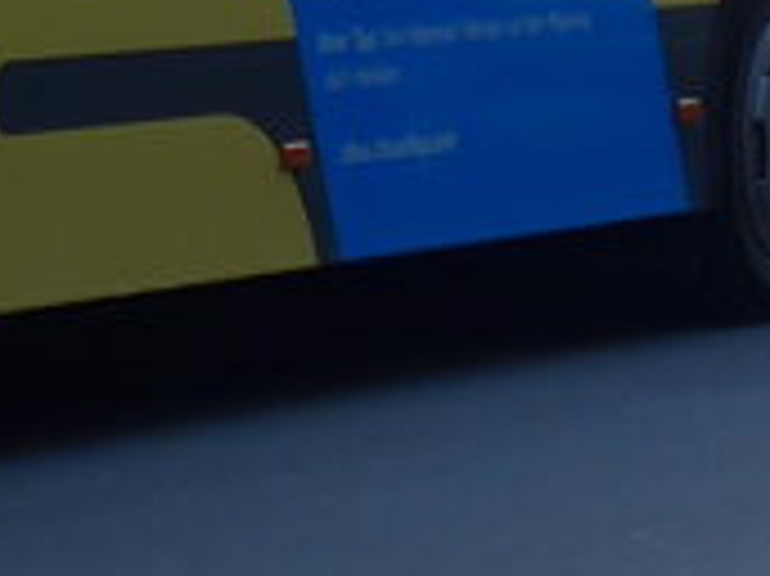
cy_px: -1030
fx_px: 7180
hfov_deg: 6.0
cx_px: -747
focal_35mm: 323
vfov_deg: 4.4
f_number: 3
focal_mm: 9.5
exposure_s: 1/400
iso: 80
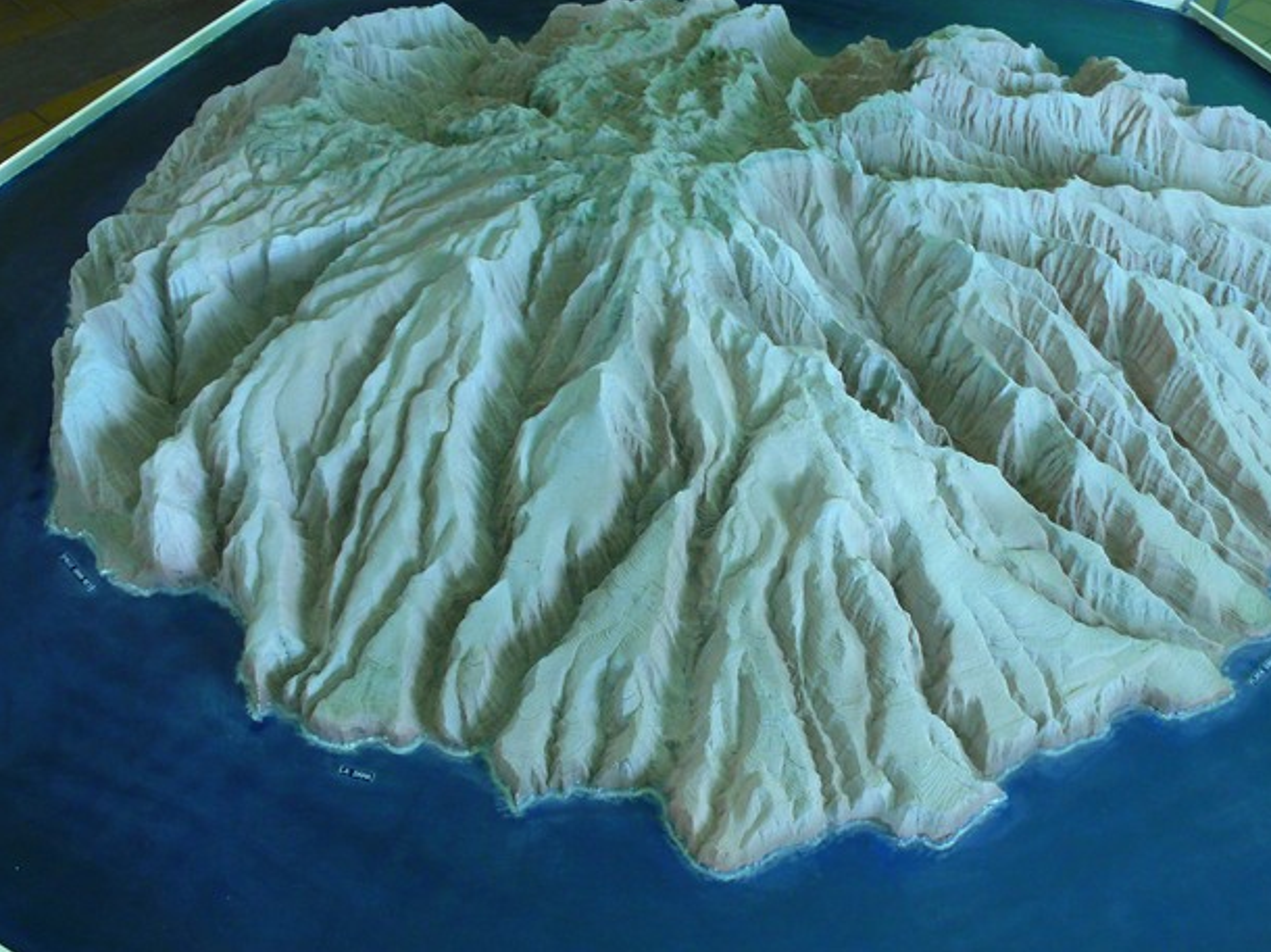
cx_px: 711
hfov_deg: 43.8
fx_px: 1578
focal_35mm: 43
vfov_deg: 33.6
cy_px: 506
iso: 200
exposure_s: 1/15
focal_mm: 7.4
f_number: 2.8
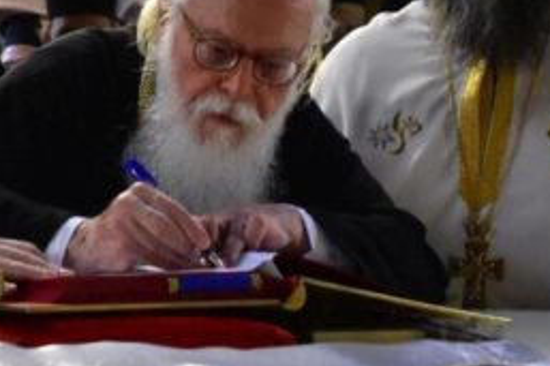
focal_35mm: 105
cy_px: 98
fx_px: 1603
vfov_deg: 13.0
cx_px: 83
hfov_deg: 19.2
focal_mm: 24
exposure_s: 1/100
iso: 4000
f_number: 2.8
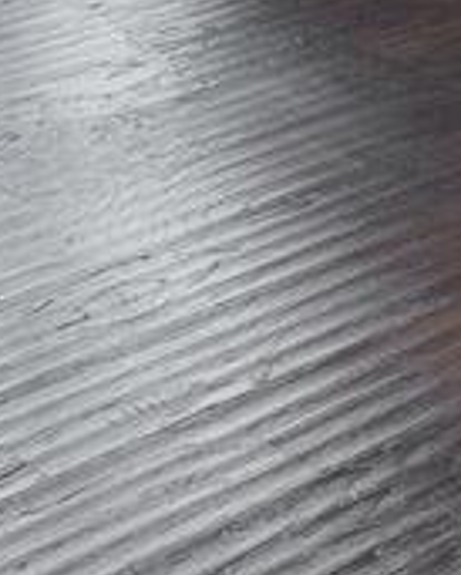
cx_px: -185
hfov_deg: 11.2
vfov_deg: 11.7
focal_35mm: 133
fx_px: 2266
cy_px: -837
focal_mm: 14
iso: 400
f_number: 8
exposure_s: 1/4
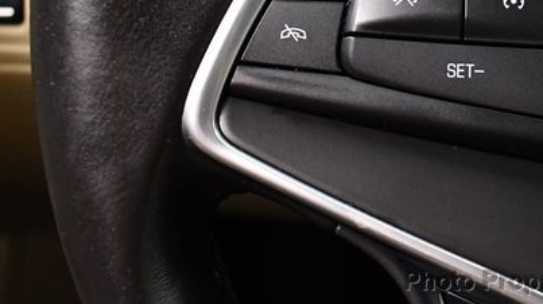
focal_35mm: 60
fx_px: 863
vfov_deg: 19.6
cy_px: 19
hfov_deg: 34.4
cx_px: 388
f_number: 3.5
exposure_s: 1/60
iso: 3200
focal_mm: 18
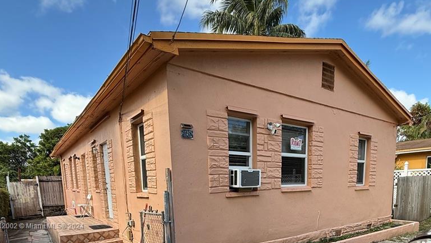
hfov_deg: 76.2
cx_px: 234
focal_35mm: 24
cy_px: 227
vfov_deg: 42.9
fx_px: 274
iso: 50
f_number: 2.2
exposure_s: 1/540
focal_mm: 2.22
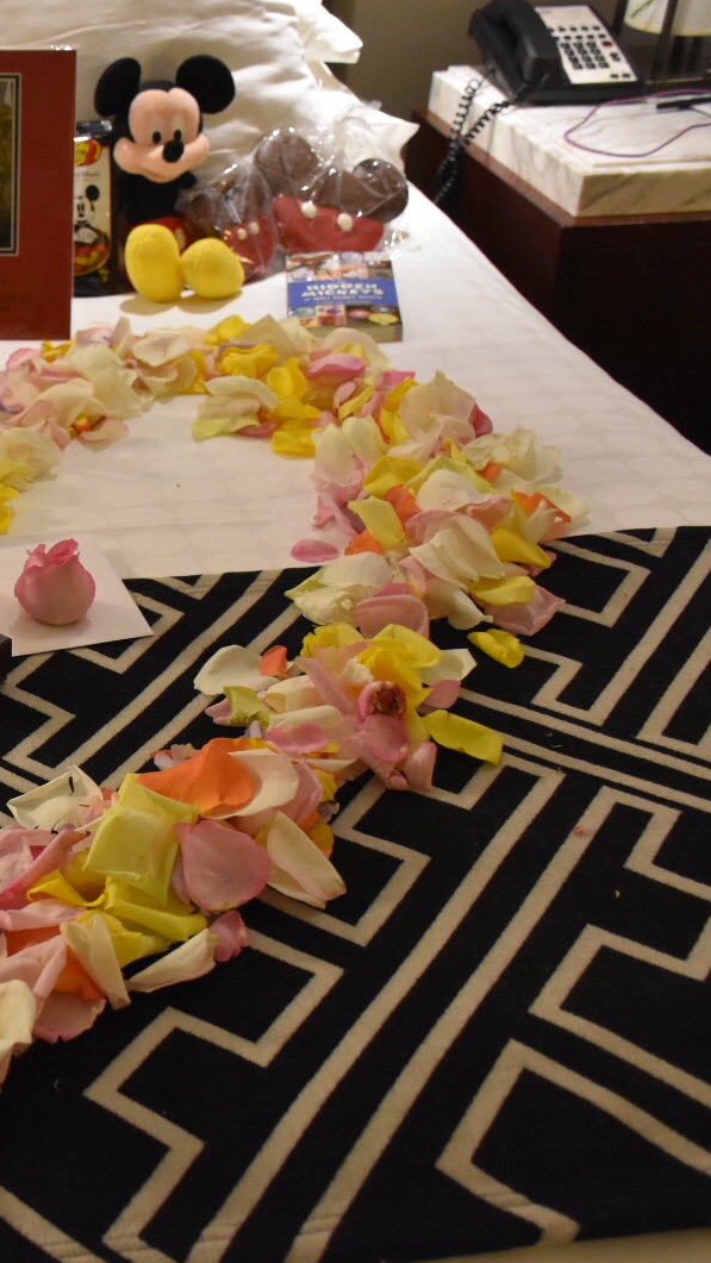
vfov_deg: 42.9
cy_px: 629
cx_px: -158
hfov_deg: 22.8
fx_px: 1608
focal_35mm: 48
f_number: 4
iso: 2800
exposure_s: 1/60
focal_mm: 20
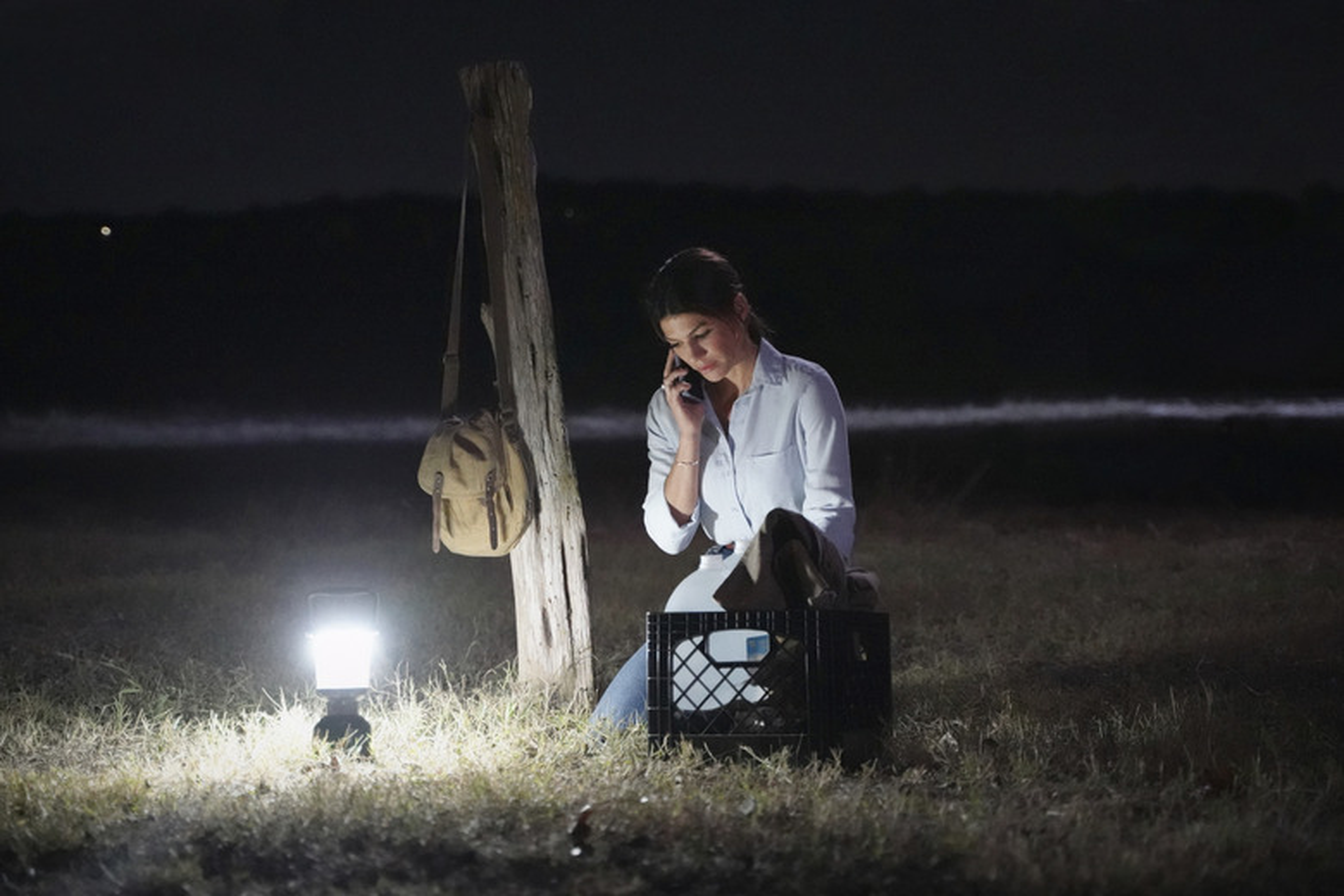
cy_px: 448
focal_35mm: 58
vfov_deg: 23.4
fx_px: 2165
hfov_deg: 34.5
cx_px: 672
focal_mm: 58
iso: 20000
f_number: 2.8
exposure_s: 1/125
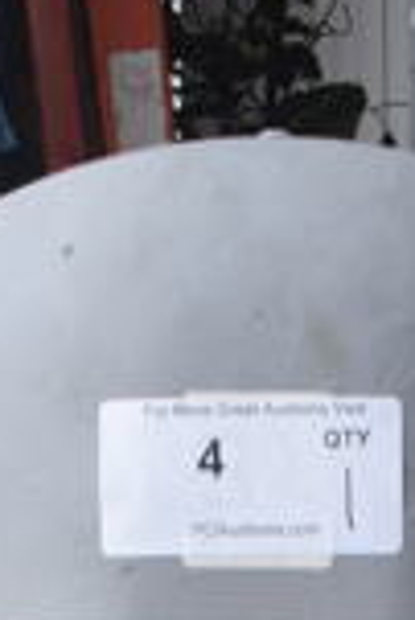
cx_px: 308
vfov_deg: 9.0
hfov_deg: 6.9
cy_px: 1653
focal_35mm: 199
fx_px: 3433
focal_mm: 22
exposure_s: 1/160
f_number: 5.6
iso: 200
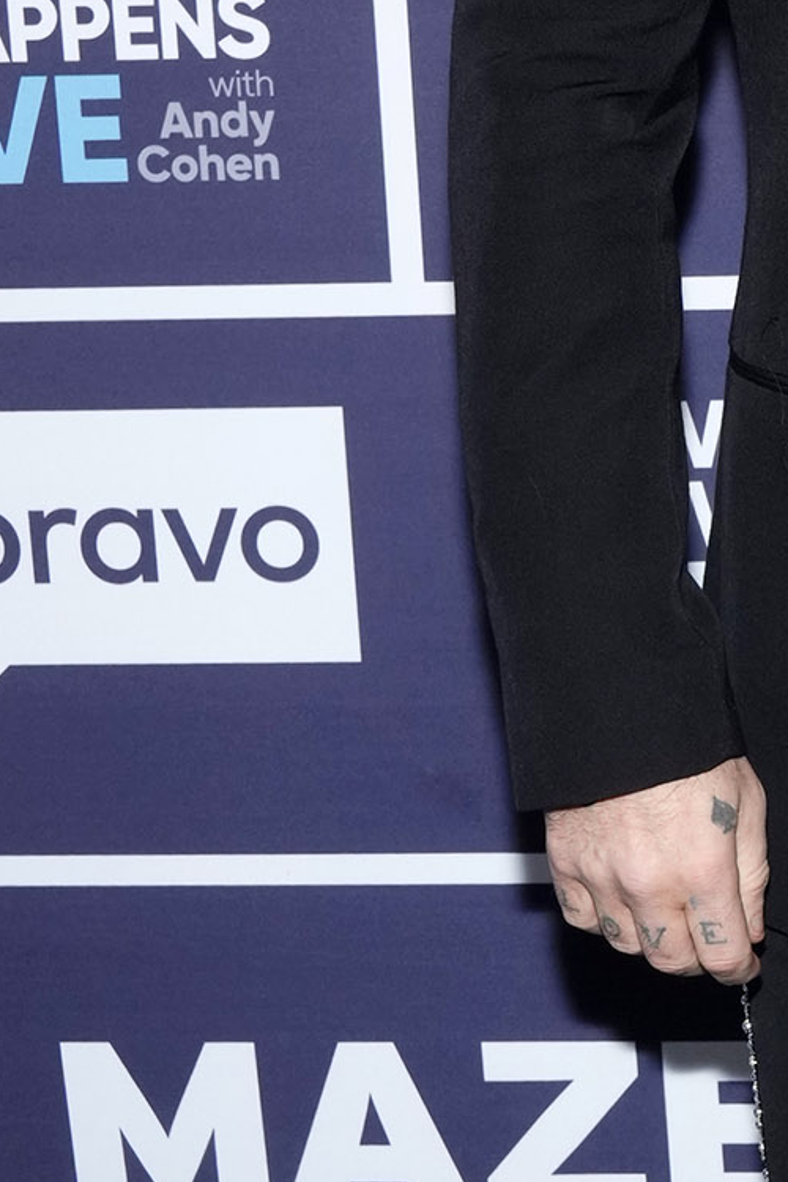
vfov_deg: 17.1
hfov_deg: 11.0
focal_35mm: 120
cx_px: 1165
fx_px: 3940
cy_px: 593
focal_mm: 30
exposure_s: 1/160
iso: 800
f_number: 7.1
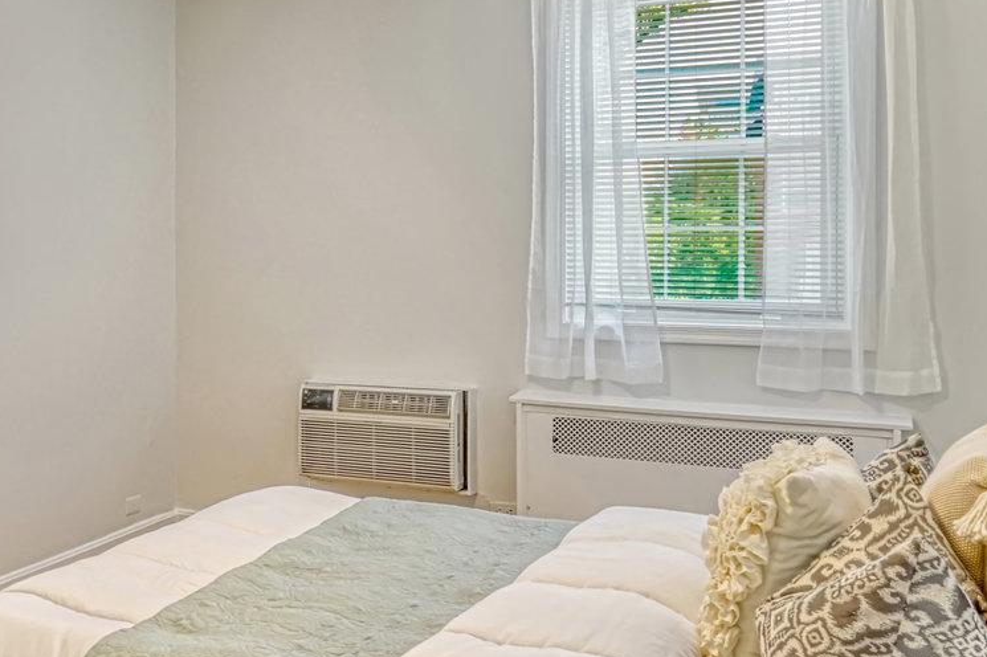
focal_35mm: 44
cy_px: 252
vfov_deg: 30.4
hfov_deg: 41.0
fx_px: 1206
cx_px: 94
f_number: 8
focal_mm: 16
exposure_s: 1/60
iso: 1000
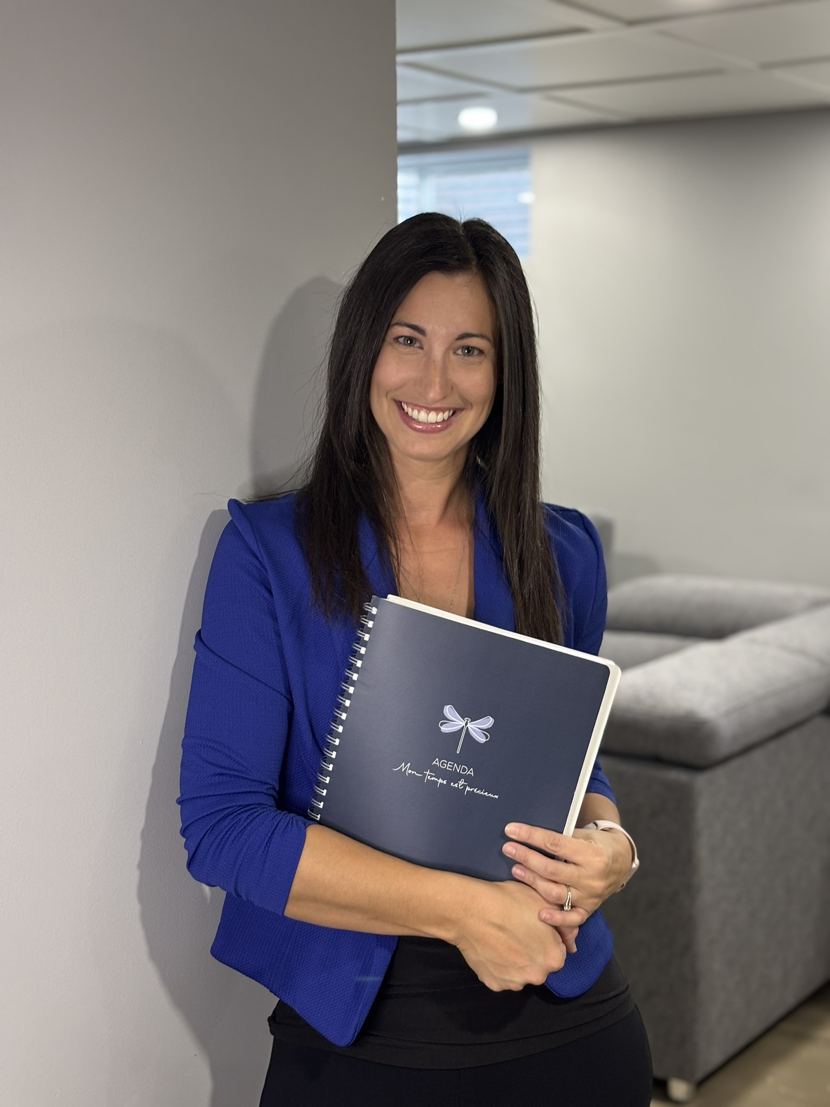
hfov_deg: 28.0
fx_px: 1662
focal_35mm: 52
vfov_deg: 36.8
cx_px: 415
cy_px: 554
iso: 125
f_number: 1.6
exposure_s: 1/40
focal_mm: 5.96
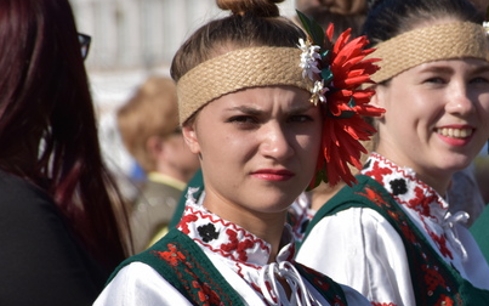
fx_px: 5305
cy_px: 214
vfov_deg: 3.3
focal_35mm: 398
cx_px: 444
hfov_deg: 5.3
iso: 220
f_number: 8
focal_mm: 140
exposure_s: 1/1000
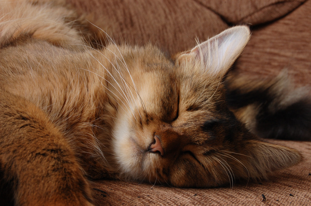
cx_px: 156
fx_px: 712
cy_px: 103
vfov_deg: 16.5
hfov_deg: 24.6
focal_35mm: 82
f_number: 16
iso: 400
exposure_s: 1/15
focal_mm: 55
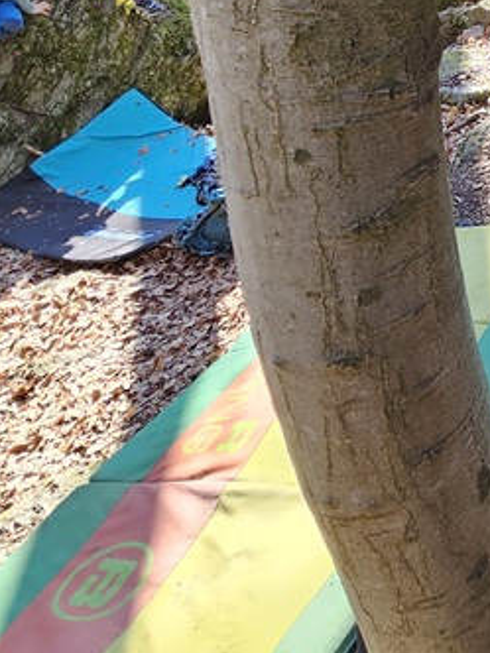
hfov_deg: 23.8
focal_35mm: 47
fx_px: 887
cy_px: -24
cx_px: 756
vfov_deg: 35.8
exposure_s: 1/101
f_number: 2.2
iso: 50
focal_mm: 2.2
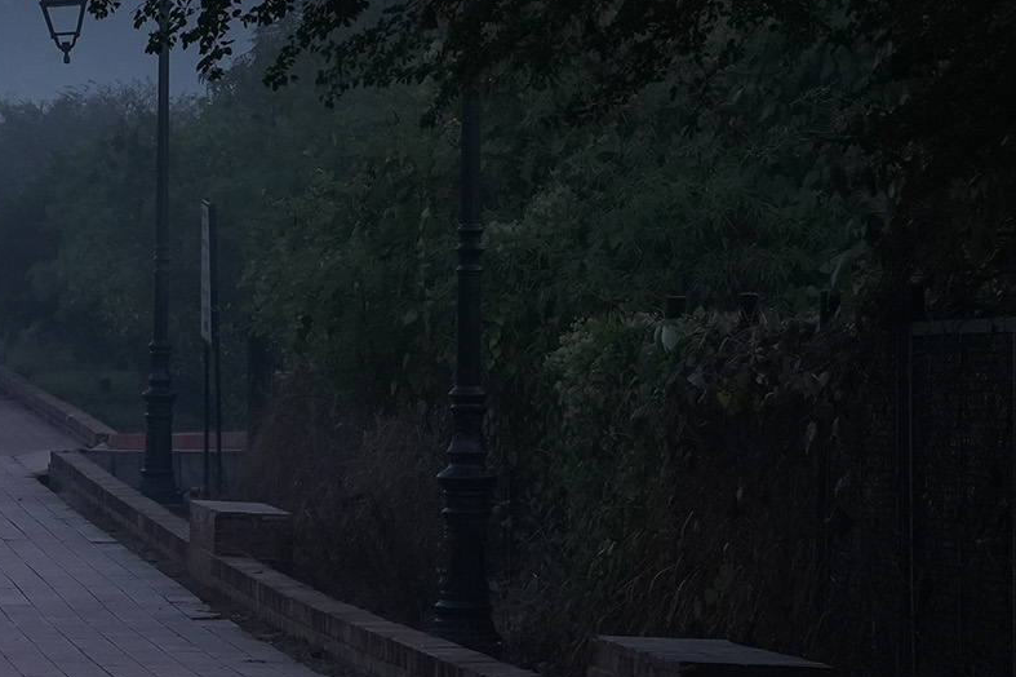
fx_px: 7532
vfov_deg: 5.1
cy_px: 570
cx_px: -311
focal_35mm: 267
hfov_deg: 7.6
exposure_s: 1/125
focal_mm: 70
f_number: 6.3
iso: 1250
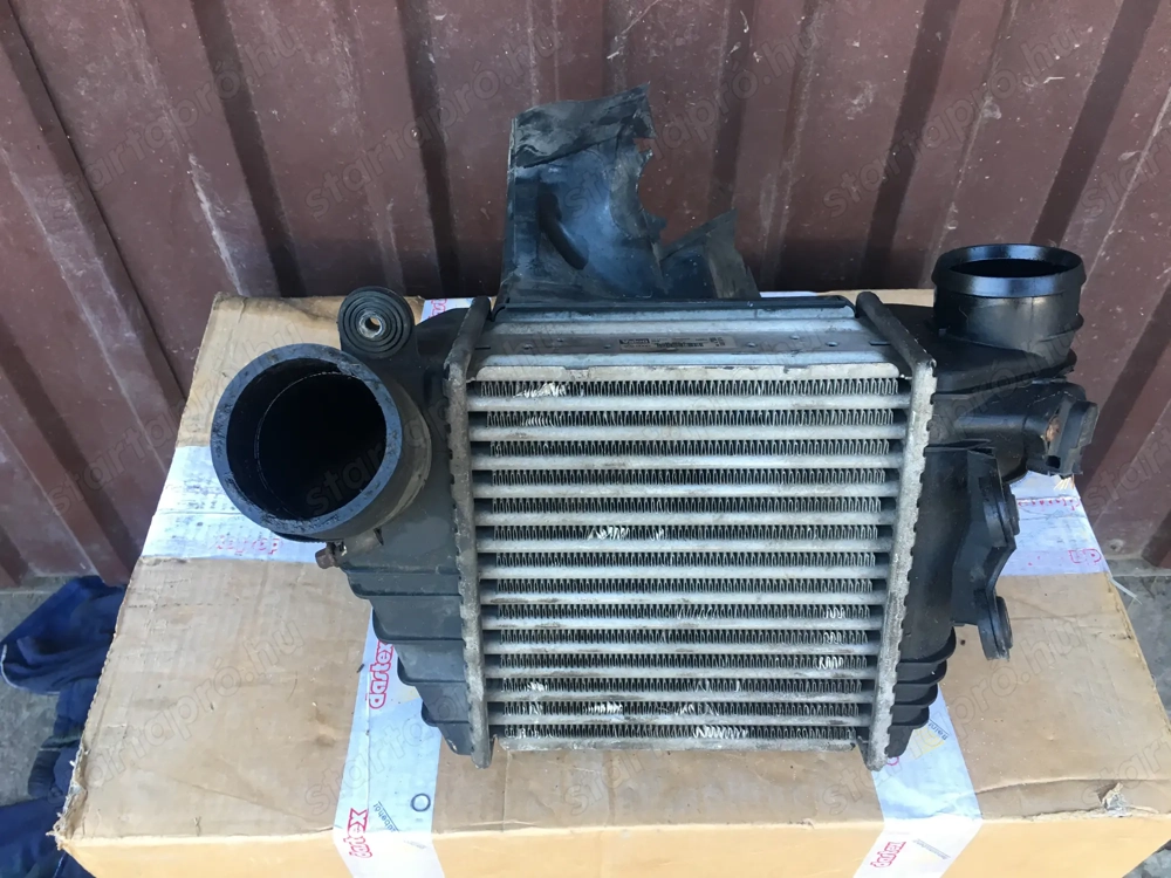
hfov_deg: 61.7
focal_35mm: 29
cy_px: 439
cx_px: 586
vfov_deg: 48.2
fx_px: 981
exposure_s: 1/33
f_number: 2.2
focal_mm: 4.15
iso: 32
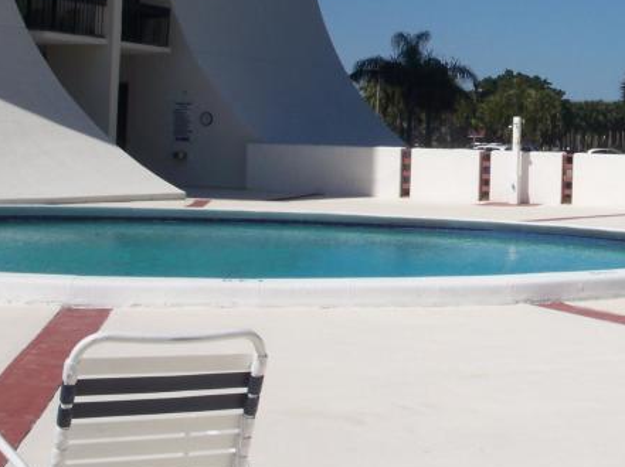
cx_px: 561
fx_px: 1551
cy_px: 68
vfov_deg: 17.0
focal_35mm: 86
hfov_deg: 22.2
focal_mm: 7.9
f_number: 6.7
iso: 64
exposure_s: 1/500
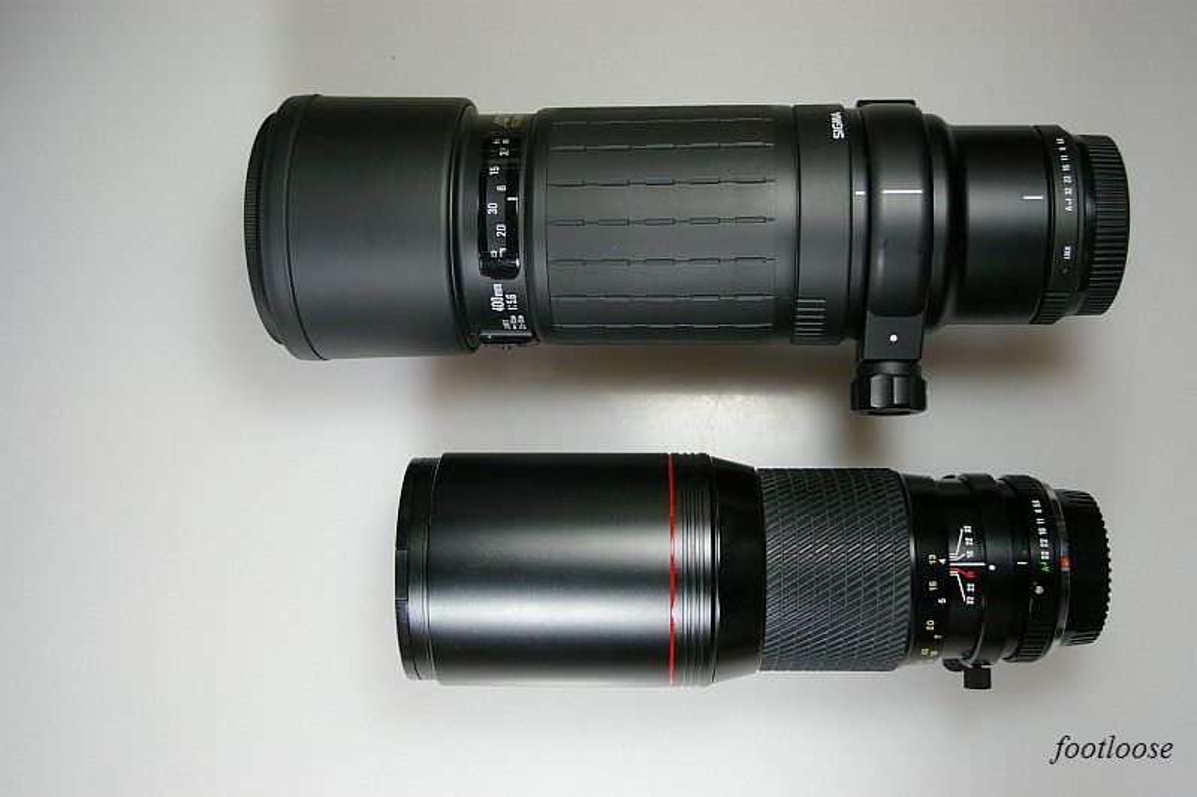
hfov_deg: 46.4
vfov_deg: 31.9
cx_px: 598
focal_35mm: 42
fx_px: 1396
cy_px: 398
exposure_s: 1/50
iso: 800
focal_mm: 28
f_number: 8
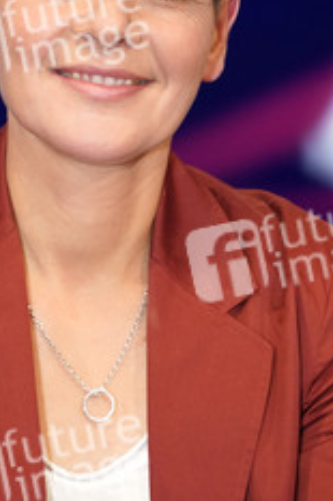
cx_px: 101
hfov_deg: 17.2
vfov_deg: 25.5
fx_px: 1098
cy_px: 144
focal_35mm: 79
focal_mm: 46
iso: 2000
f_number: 5.6
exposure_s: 1/125
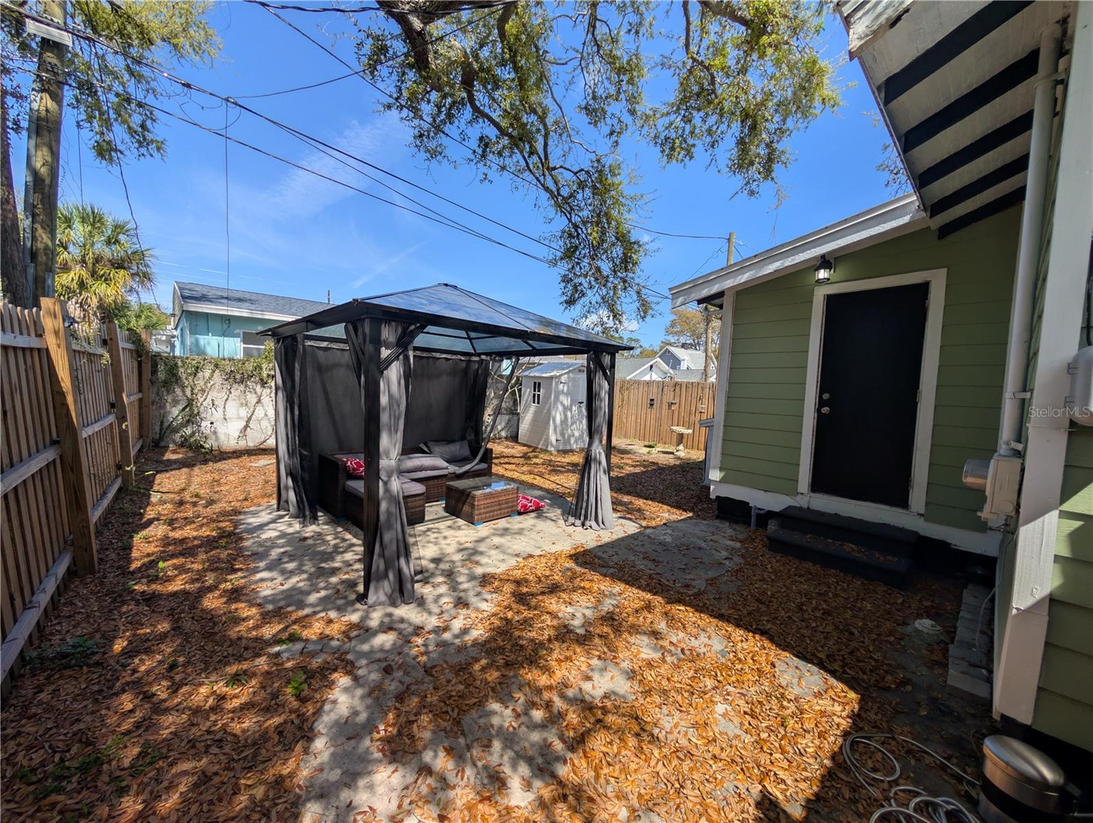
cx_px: 546
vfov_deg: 94.6
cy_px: 412
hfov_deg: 110.5
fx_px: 379
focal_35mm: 12
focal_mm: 2.02
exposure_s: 1/2083
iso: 52
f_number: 1.7
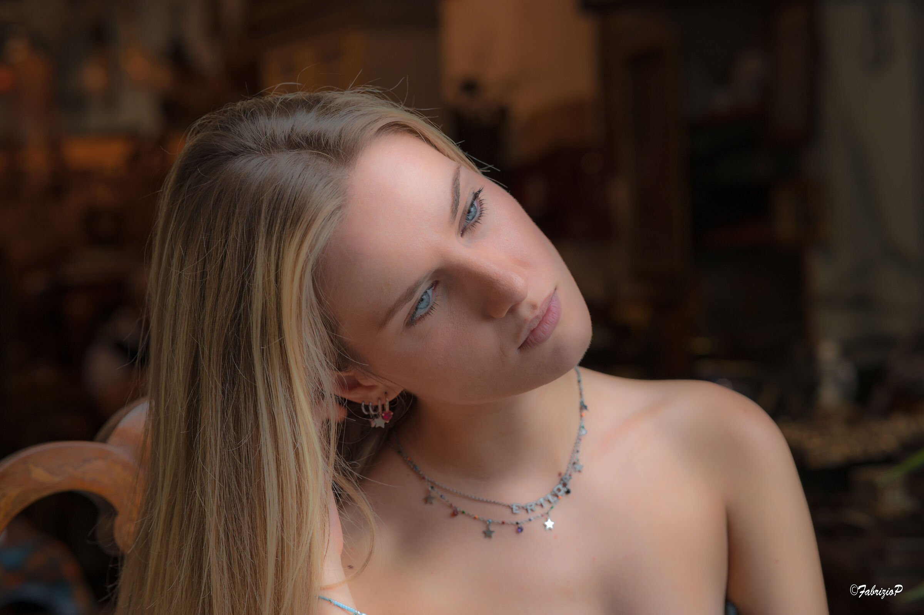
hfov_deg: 23.9
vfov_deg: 16.1
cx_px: 462
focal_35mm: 85
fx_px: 2180
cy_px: 308
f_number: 5
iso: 100
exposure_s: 1/80
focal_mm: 85
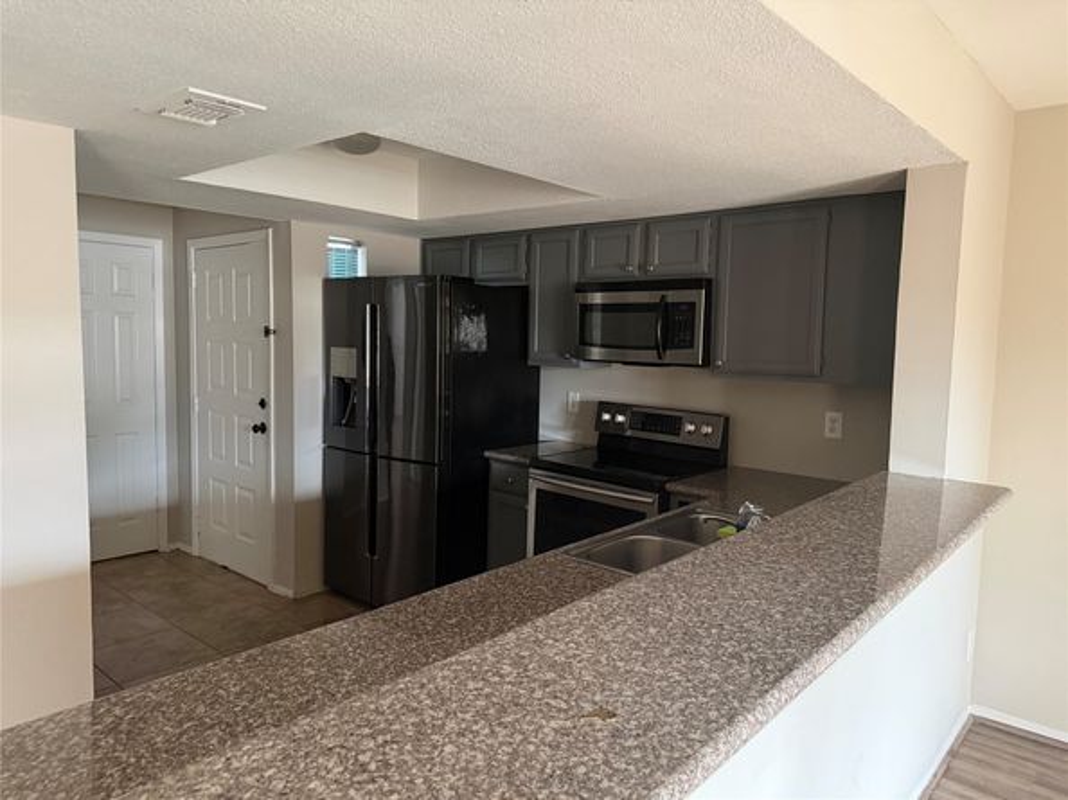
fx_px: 740
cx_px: 534
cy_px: 400
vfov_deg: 56.8
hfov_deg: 71.6
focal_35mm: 24
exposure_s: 1/48
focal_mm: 6.76
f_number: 1.78
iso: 800
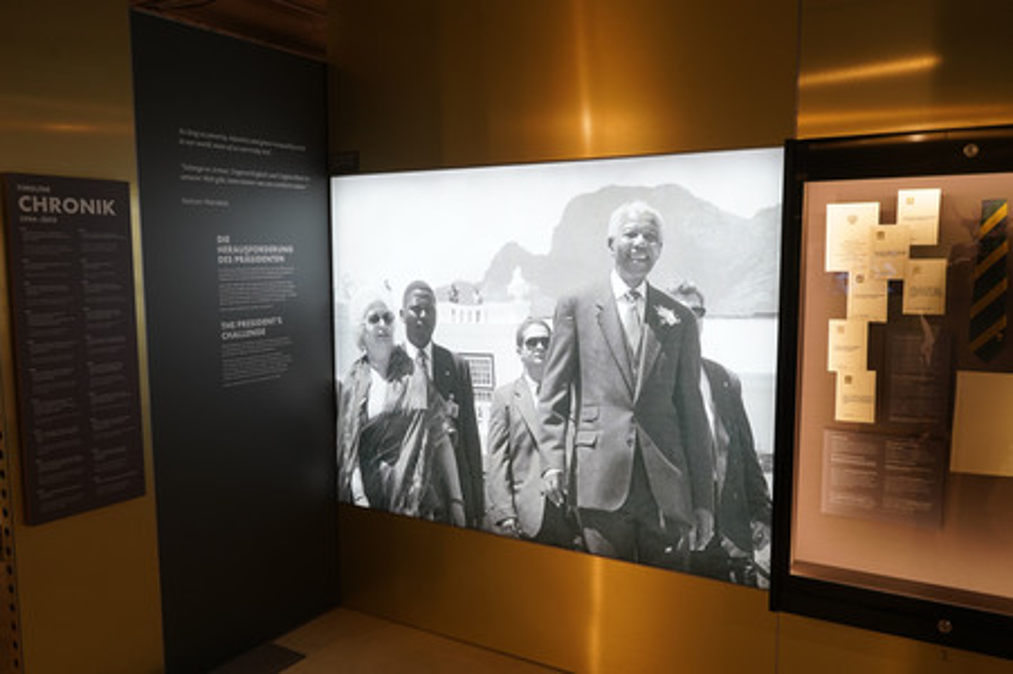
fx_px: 787
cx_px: 506
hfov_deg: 65.5
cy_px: 337
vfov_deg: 46.3
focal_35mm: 28
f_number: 7.1
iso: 1250
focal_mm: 28
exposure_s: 1/100
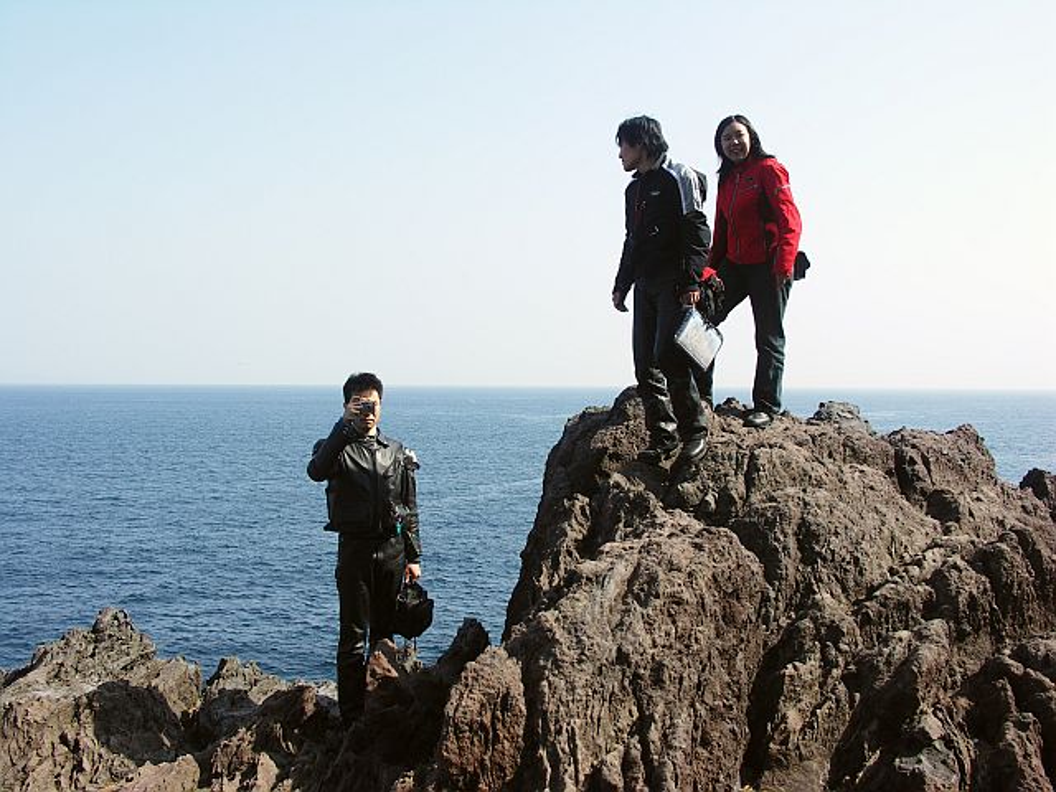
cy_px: 396
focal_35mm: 35
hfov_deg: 52.6
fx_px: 1068
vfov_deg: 40.7
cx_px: 528
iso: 50
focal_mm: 9
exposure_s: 1/200
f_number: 5
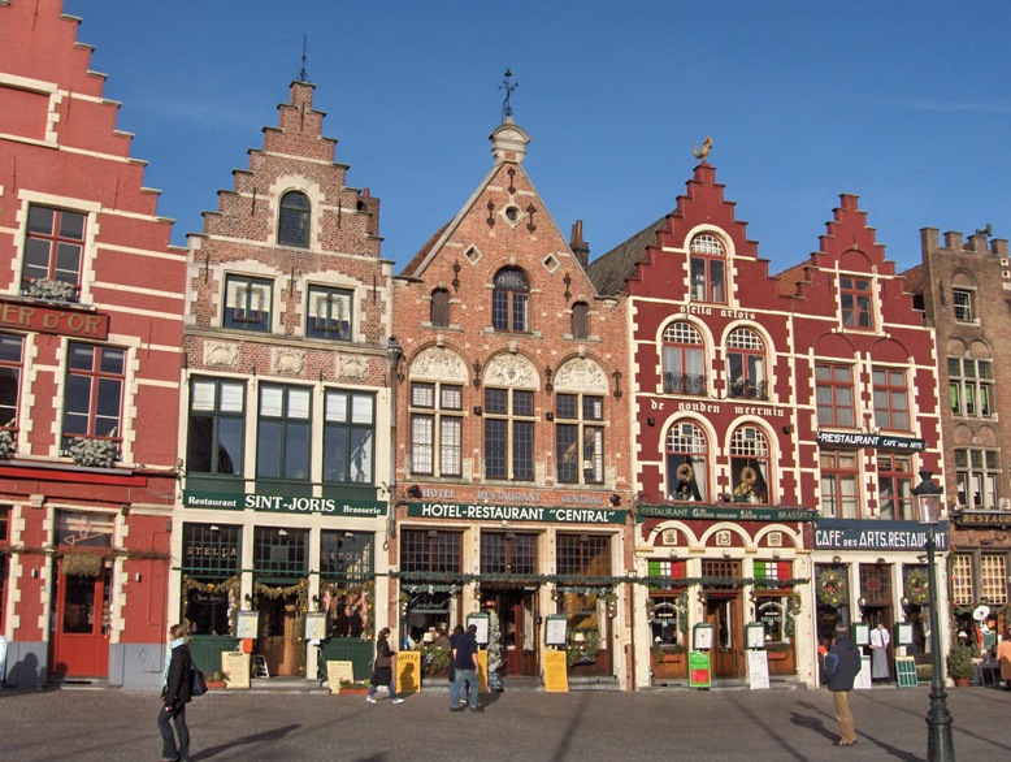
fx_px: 1141
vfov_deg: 36.9
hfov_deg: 47.8
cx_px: 506
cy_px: 381
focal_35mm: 39
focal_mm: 8
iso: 100
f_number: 4.8
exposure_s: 1/1149
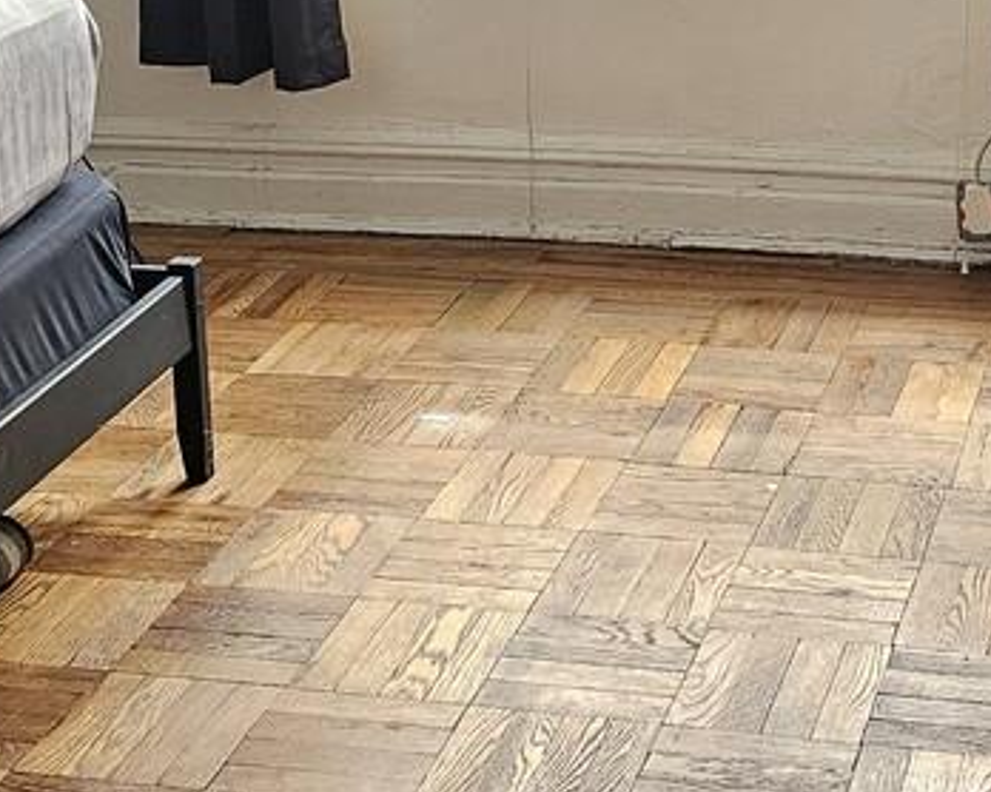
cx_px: 716
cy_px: -103
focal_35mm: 86
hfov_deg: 22.1
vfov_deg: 17.2
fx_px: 2521
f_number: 1.7
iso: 640
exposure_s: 1/60
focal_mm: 6.3
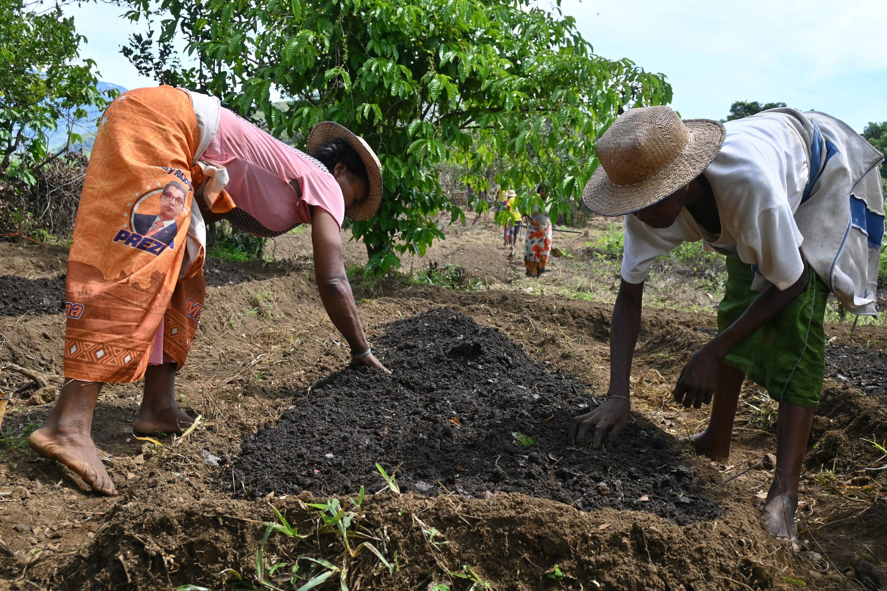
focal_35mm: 32
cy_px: 296
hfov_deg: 59.5
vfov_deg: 41.7
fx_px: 776
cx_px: 444
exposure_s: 1/250
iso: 100
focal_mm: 21
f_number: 5.6
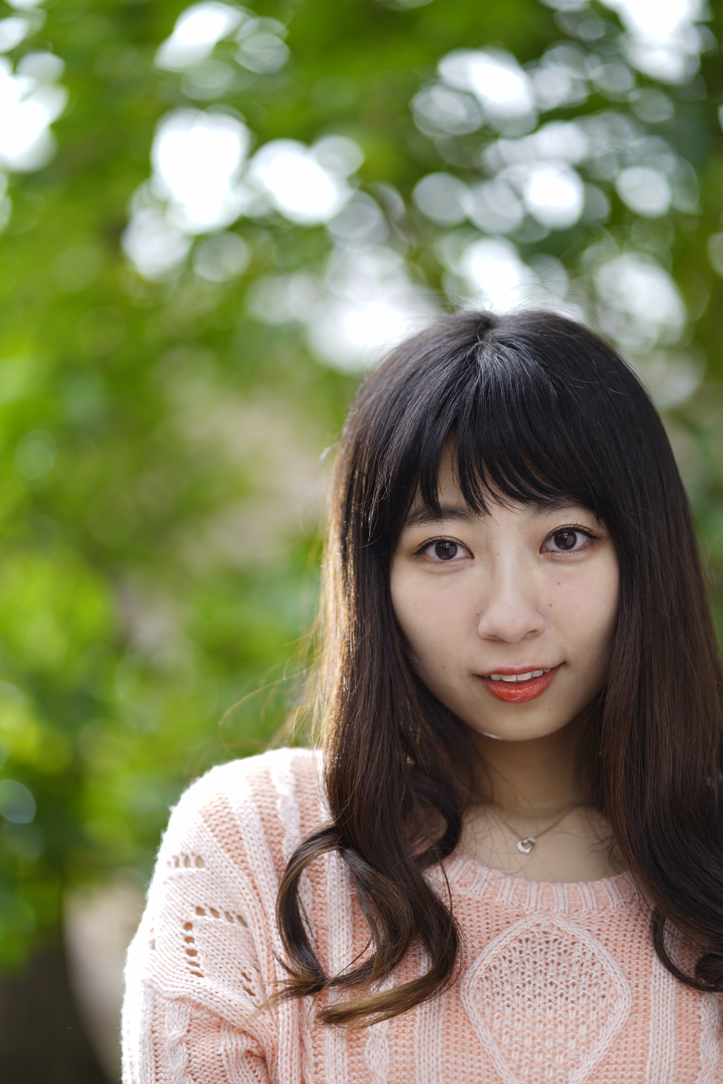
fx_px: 2560
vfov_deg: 23.9
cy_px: 542
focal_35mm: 85
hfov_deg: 16.1
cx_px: 362
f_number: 1.8
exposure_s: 1/160
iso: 80
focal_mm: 85
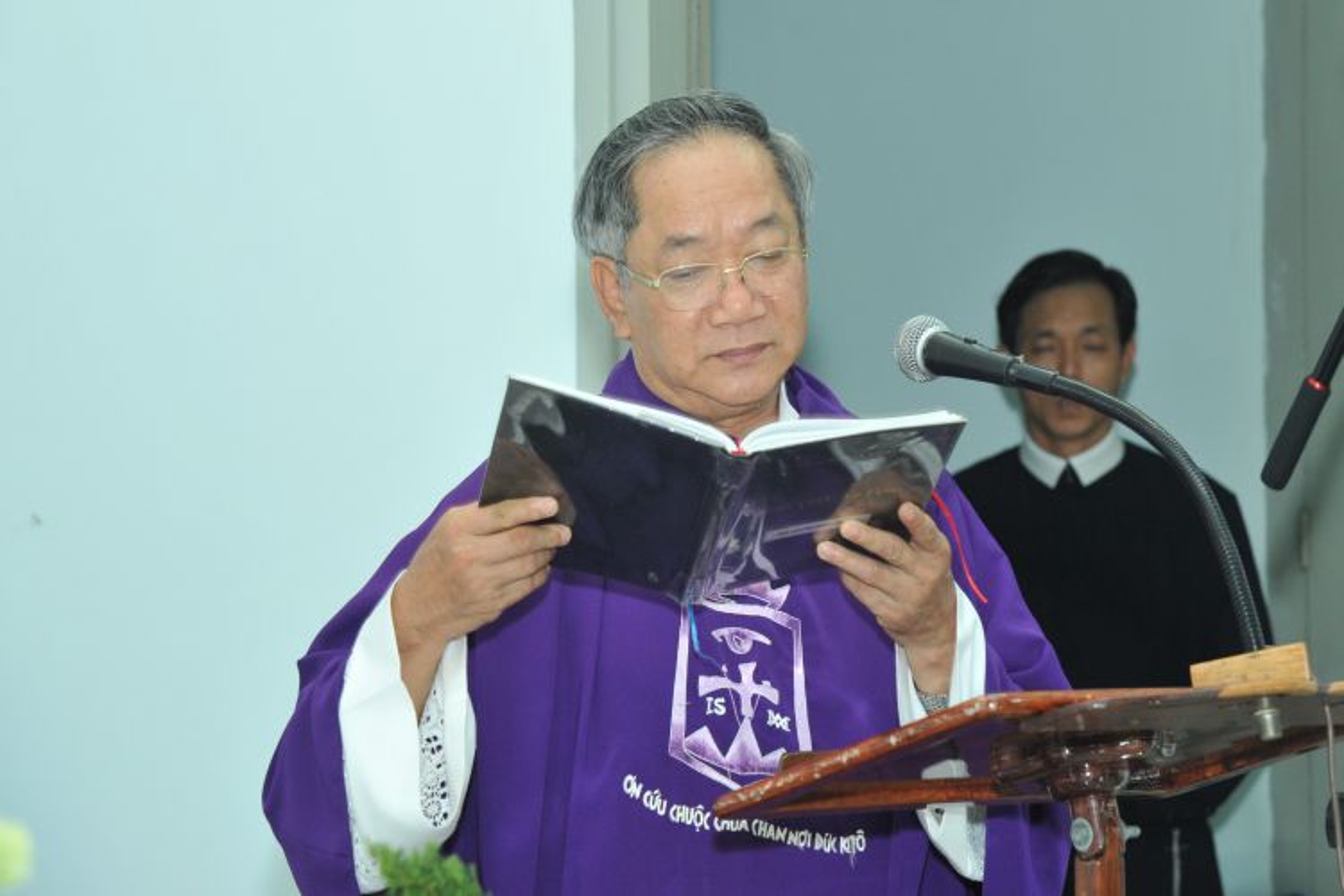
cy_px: 448
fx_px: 3658
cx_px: 672
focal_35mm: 98
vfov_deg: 14.0
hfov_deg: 20.8
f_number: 5.6
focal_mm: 98
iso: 1600
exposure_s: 1/80
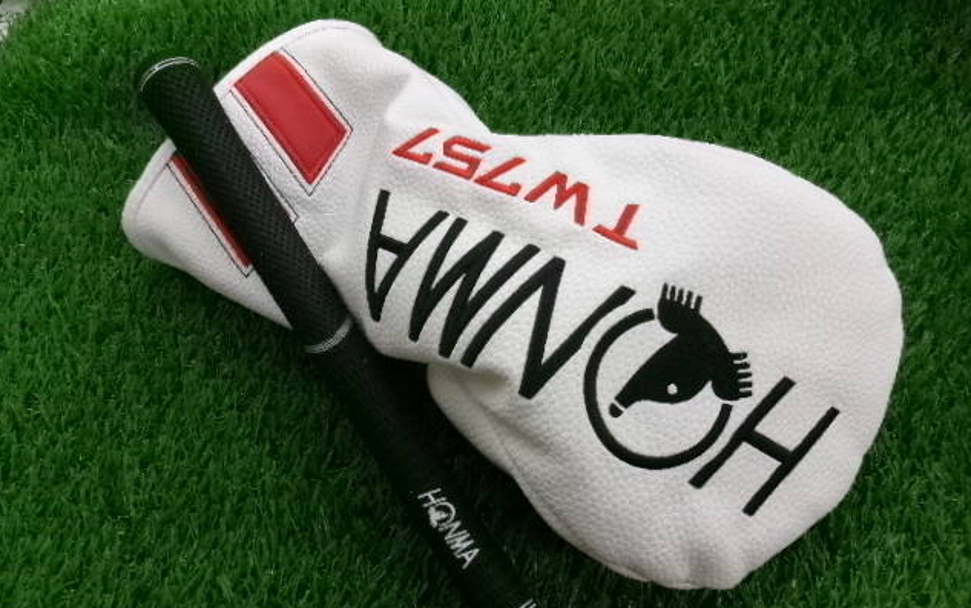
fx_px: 794
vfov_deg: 41.8
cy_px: 344
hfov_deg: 62.9
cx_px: 482
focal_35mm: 30
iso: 800
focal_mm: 5.1
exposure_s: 1/100
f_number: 3.9
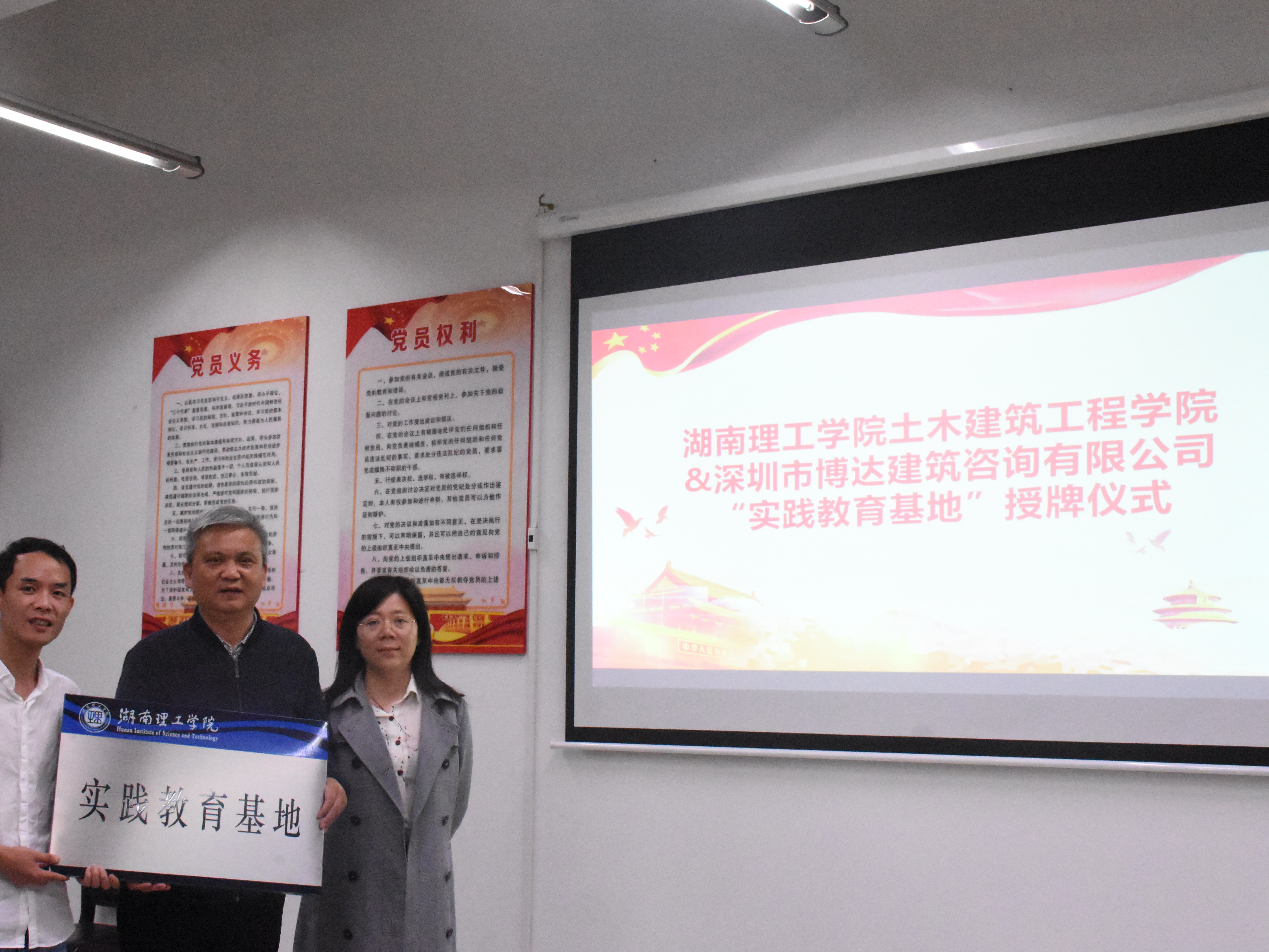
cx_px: 505
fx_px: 1760
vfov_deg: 30.3
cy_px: 503
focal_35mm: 48
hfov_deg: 39.5
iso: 10000
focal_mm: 24
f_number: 9
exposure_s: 1/250
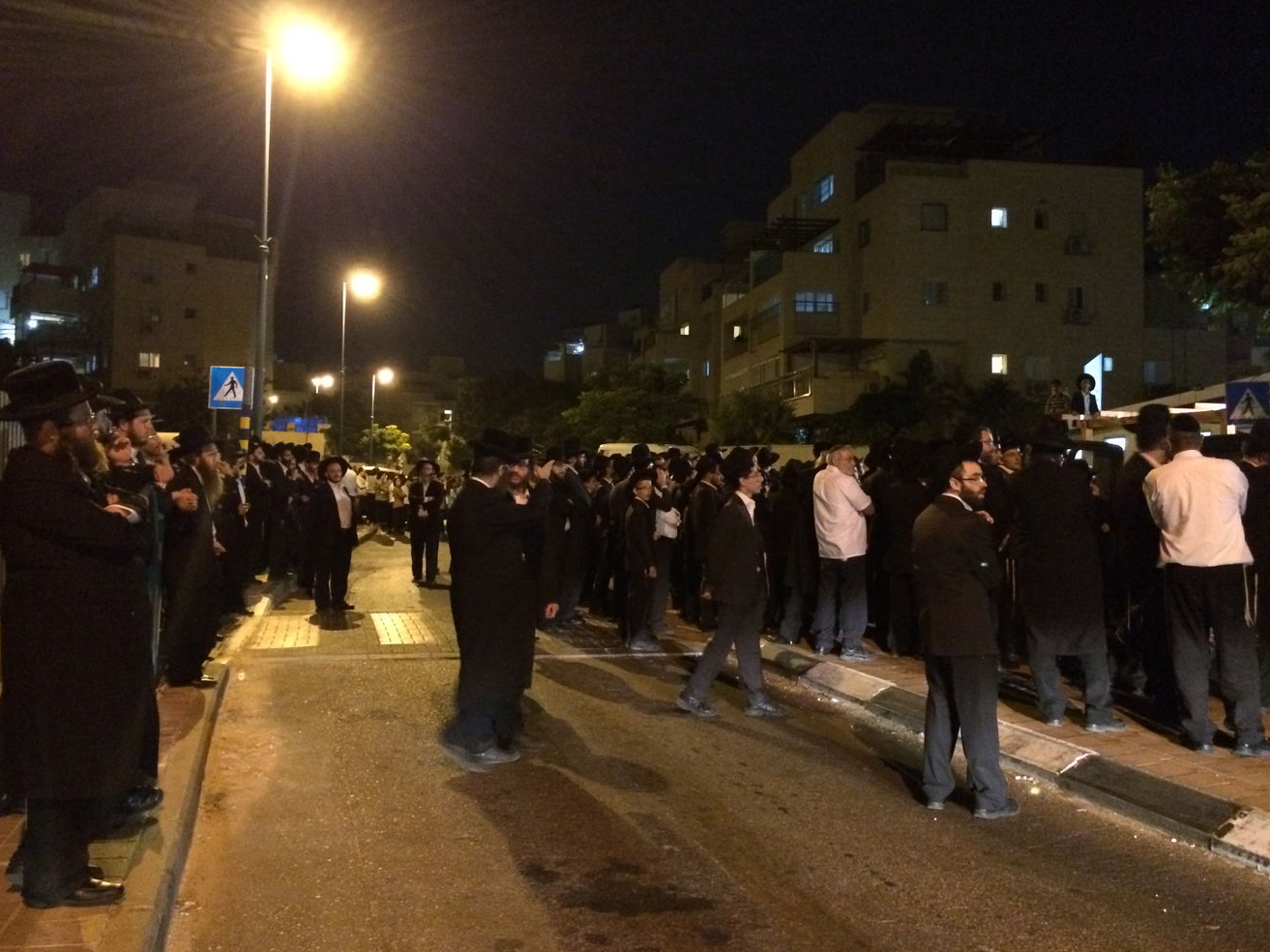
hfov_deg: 56.8
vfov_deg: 44.1
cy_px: 453
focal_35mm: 32
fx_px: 1174
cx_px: 673
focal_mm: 4.12
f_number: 2.2
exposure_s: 1/15
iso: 640
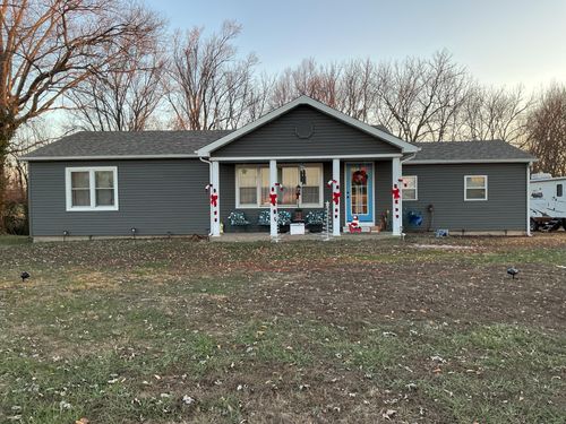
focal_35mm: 29
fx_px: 474
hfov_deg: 61.7
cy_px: 212
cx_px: 283
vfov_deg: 48.2
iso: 25
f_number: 1.8
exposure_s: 1/120
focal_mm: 3
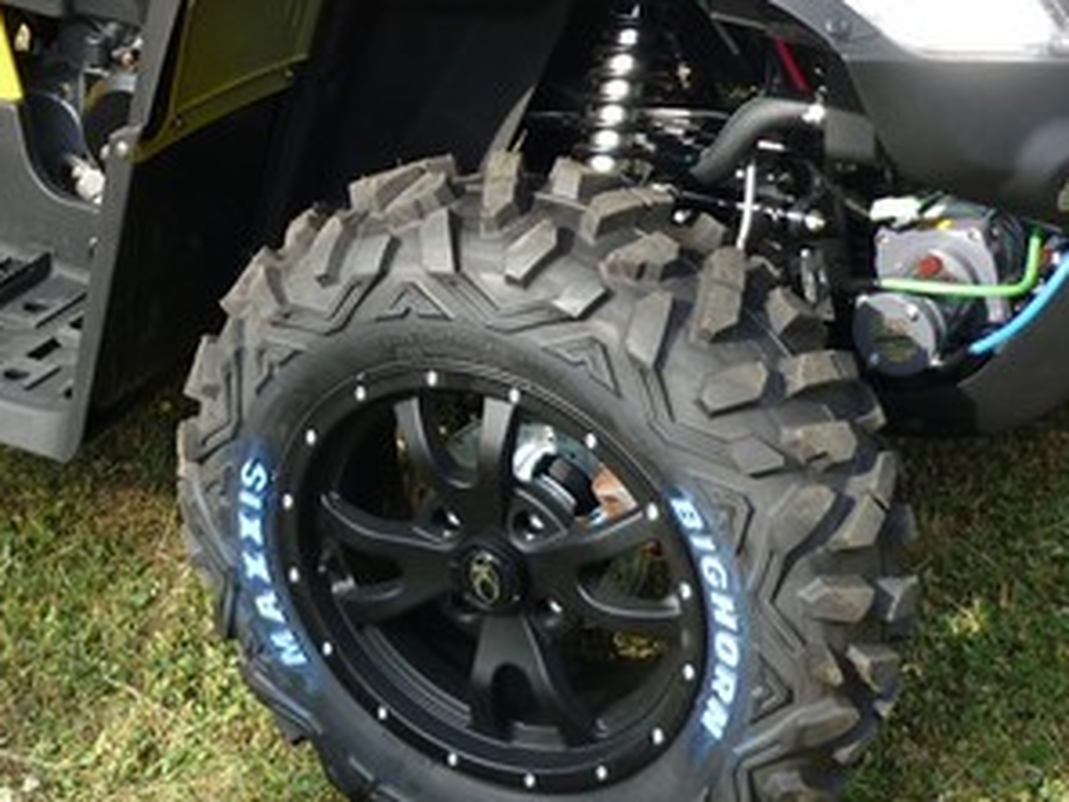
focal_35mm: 79
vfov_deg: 18.2
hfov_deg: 24.5
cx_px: 302
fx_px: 2440
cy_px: 4
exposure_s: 1/320
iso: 80
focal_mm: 5.5
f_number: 2.8
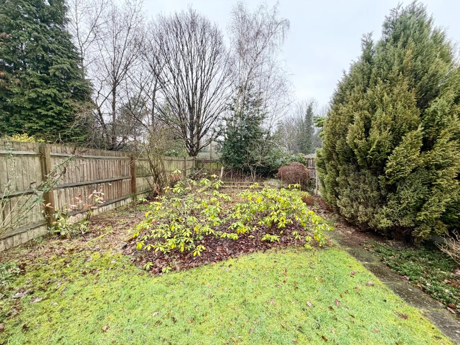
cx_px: 230
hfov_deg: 102.1
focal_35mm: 14
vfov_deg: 85.7
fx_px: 186
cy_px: 172
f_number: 2.2
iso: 160
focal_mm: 2.22
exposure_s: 1/121
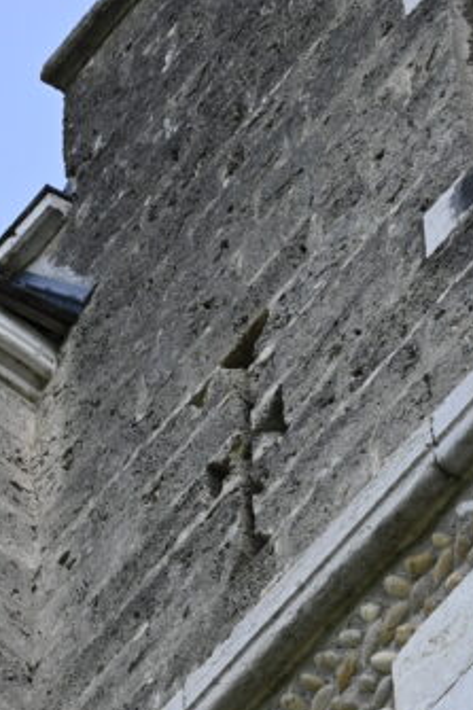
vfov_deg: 7.9
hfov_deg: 5.3
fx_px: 5090
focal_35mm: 258
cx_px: -314
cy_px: 776
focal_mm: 50
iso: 125
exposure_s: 1/250
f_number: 5.6
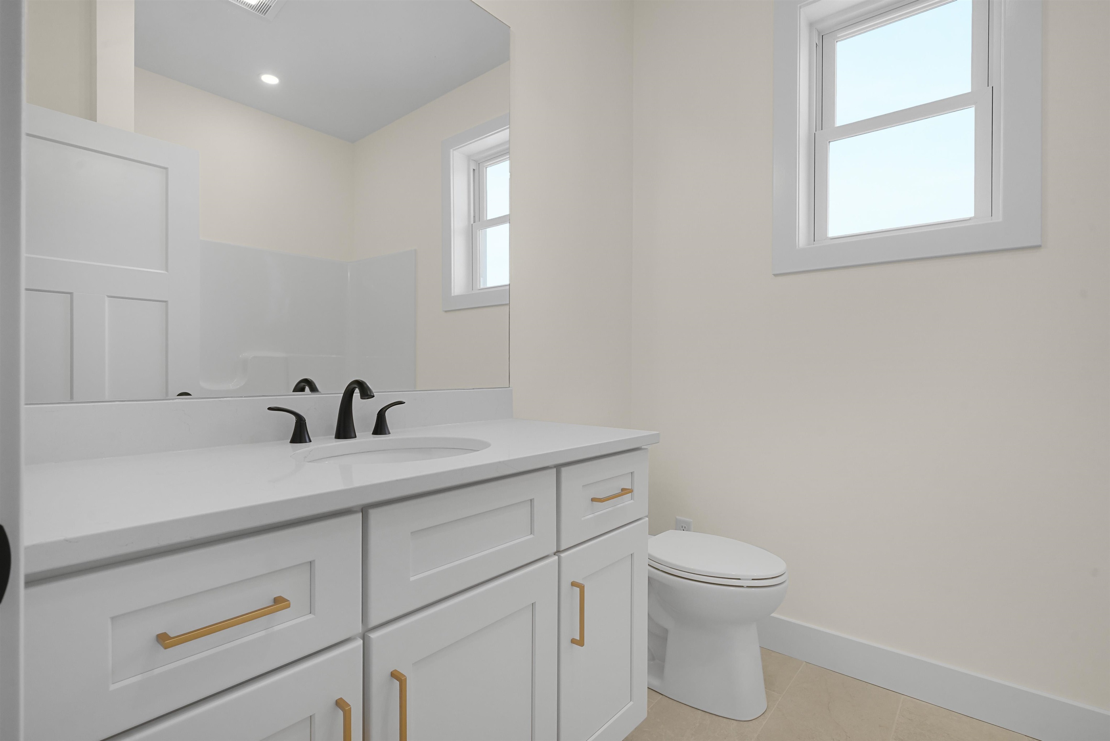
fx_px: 524
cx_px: 555
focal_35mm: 17
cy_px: 370
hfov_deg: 93.3
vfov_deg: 70.5
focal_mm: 17
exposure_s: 1/25
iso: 2000
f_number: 10
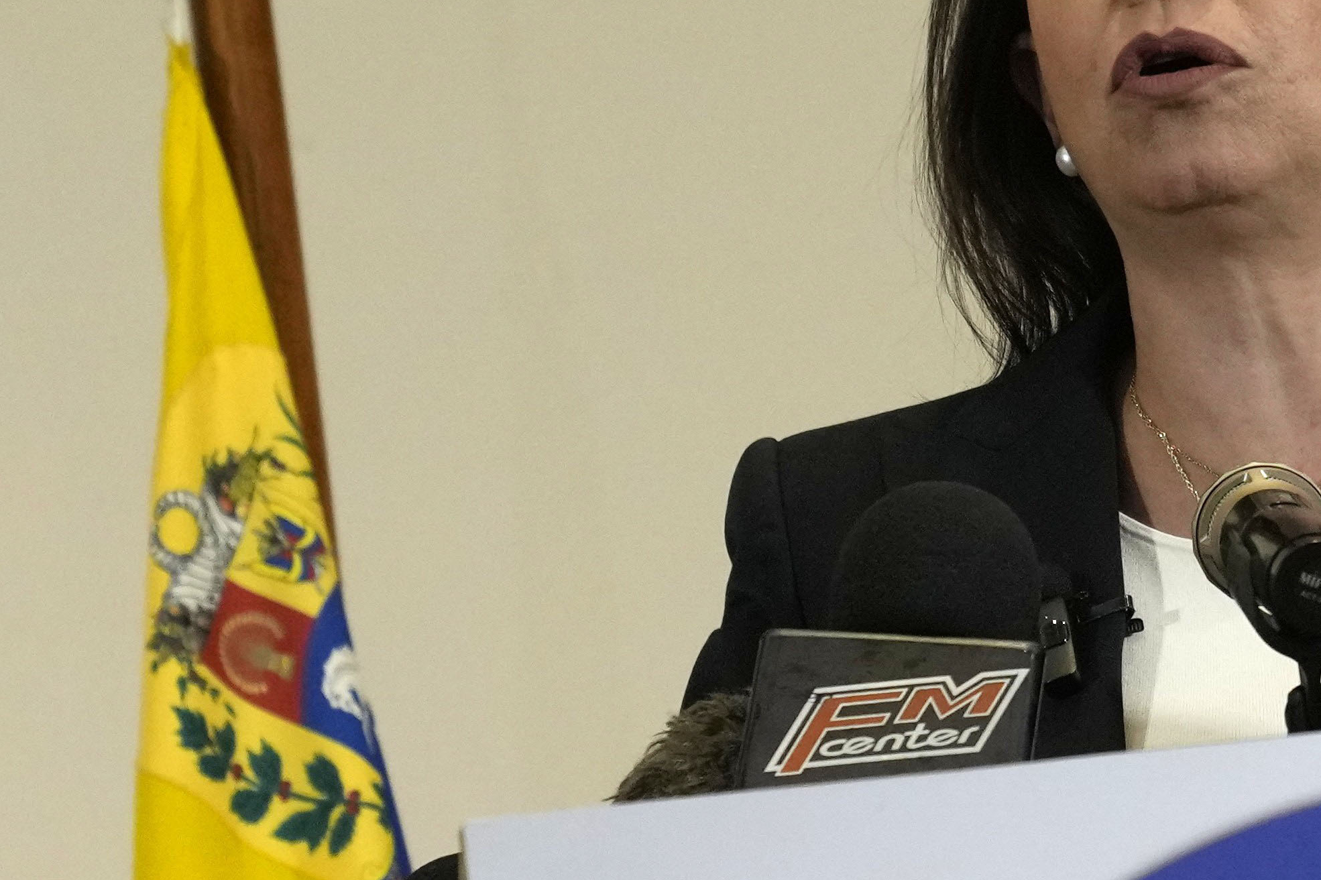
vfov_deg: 4.5
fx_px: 11263
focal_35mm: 307
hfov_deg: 6.7
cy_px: 1267
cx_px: 1501
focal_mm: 70
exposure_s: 1/160
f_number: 4
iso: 2000
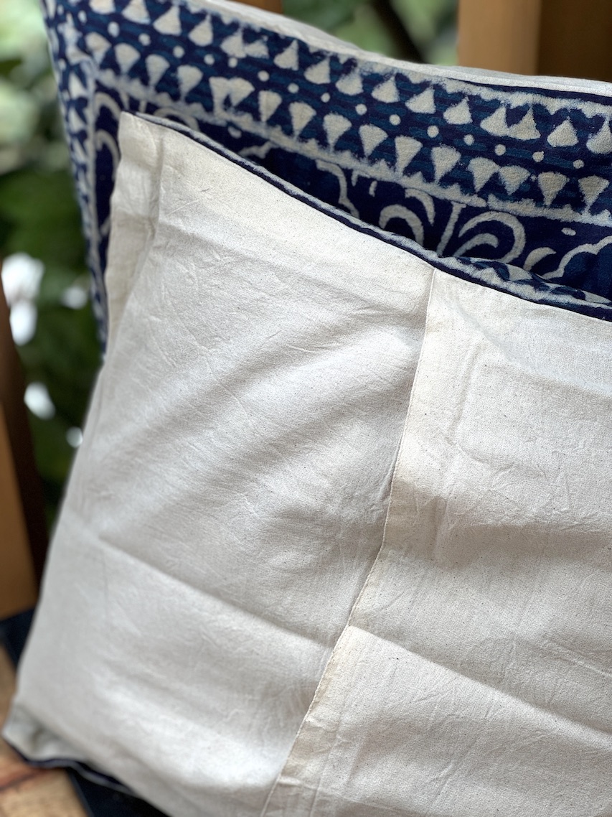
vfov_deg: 25.3
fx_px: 1816
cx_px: 306
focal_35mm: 77
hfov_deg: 19.1
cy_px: 408
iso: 64
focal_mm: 9
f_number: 2.8
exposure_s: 1/99
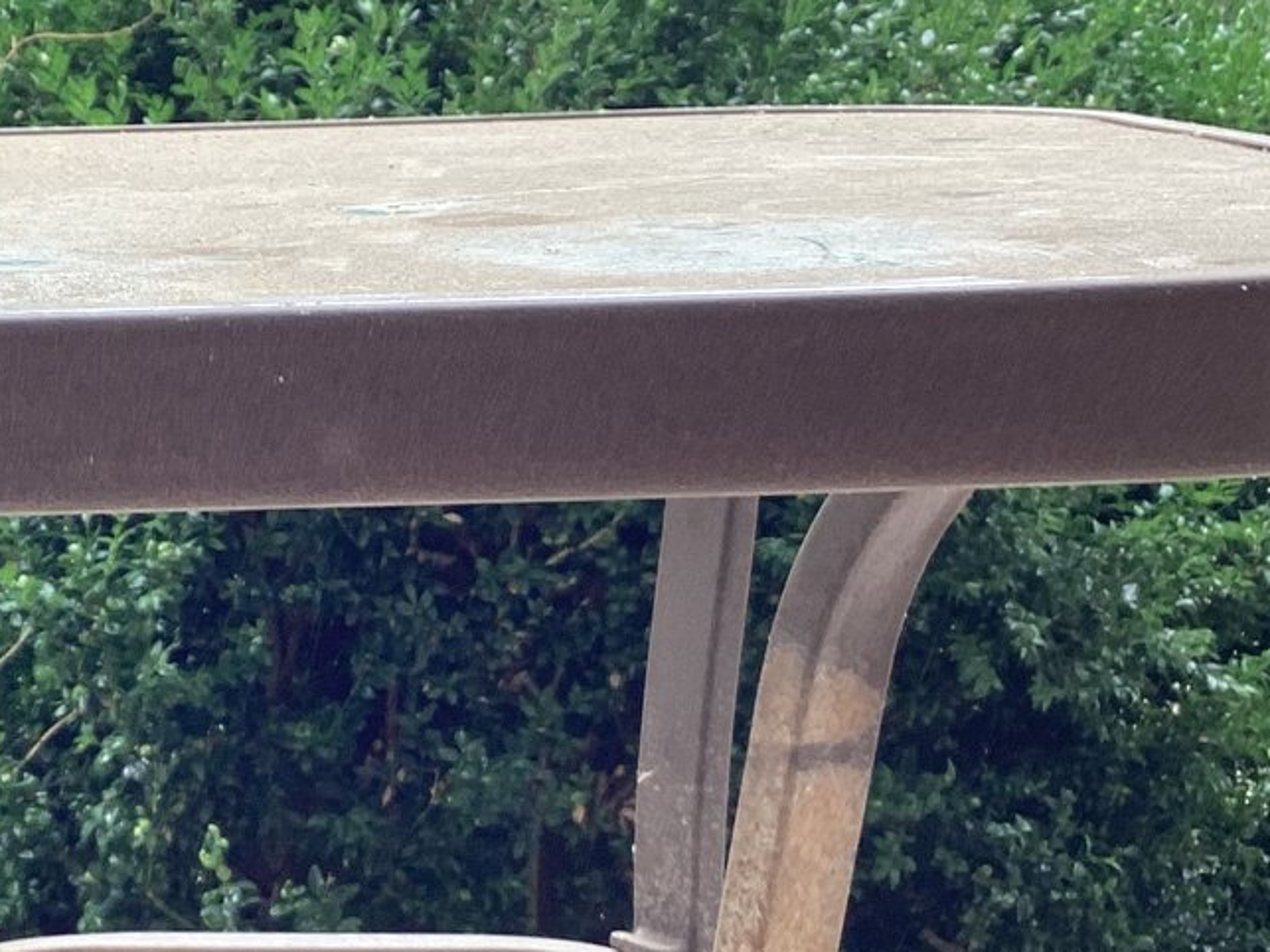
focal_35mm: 73
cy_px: 631
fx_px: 2678
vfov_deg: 20.1
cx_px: 333
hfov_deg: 26.4
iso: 40
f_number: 2.4
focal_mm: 3.3
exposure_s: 1/100
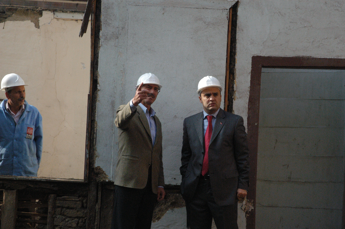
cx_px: 172
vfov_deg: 17.5
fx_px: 747
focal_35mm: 78
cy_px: 114
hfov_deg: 26.0
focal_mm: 52
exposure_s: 1/1500
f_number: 9
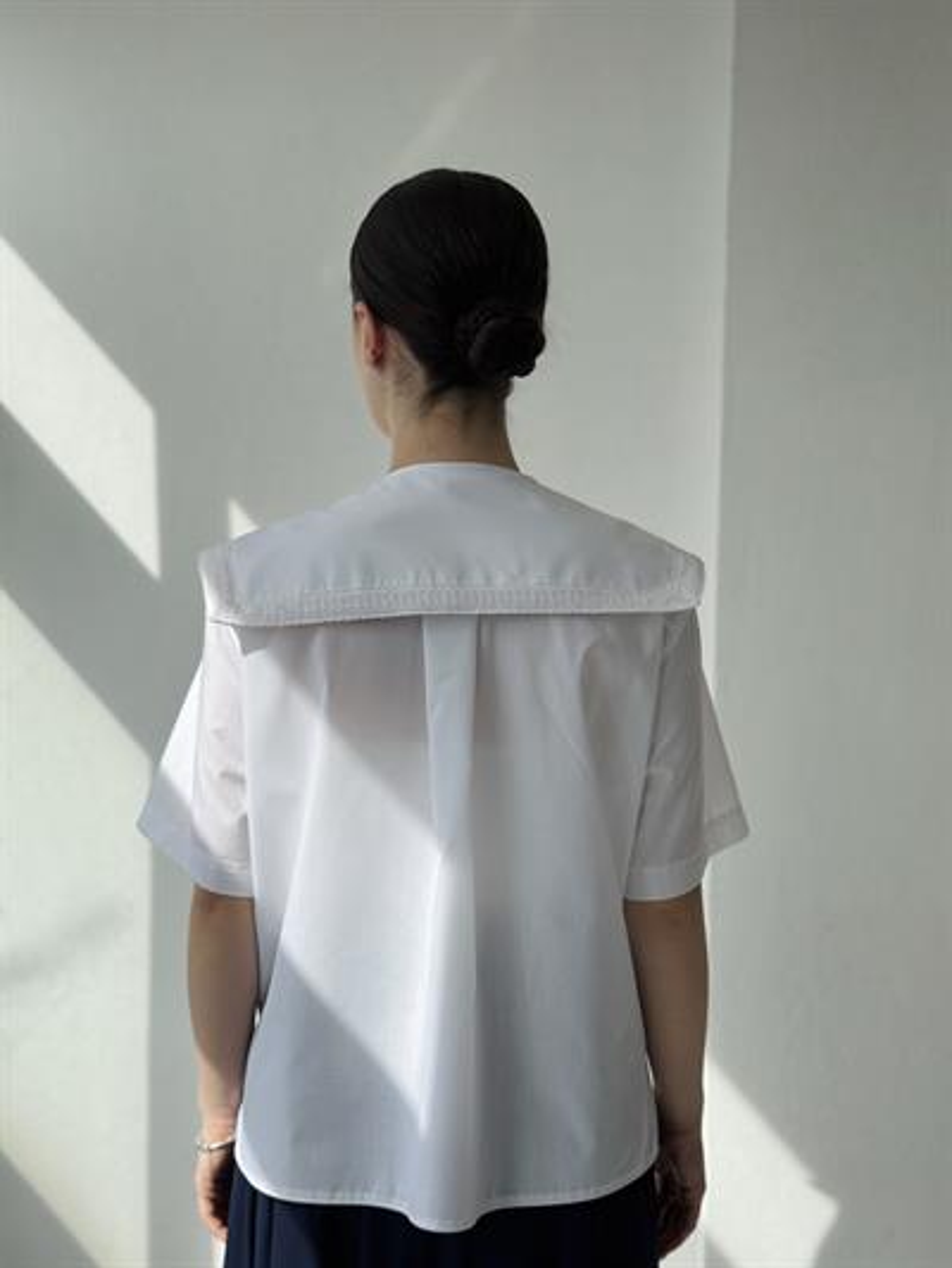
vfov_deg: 39.6
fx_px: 1759
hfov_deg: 30.3
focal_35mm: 48
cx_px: 476
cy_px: 634
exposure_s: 1/3096
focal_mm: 6.76
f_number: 1.78
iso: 64
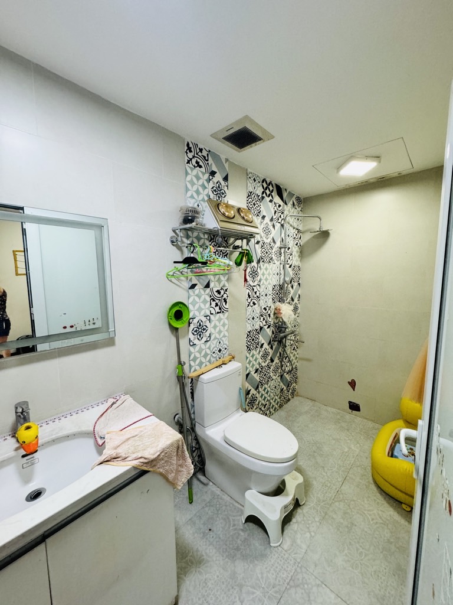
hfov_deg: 85.7
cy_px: 302
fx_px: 244
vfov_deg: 102.1
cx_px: 226
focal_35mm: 14
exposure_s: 1/100
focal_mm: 2.22
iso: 320
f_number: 2.2
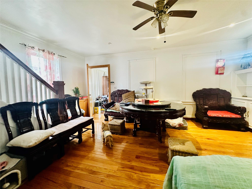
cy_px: 94
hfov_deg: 102.1
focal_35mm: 14
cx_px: 126
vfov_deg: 85.7
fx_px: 102
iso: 640
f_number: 2.2
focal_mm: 2.22
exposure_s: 1/60
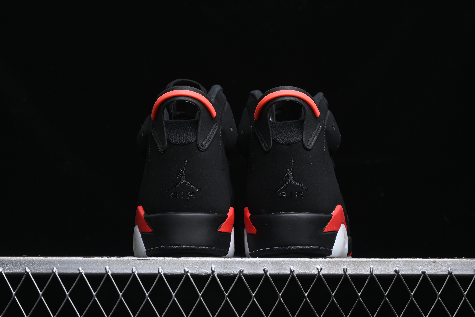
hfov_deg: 27.0
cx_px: 238
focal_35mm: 75
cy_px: 158
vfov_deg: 18.2
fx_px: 990
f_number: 6.3
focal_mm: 50
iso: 160
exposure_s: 1/50
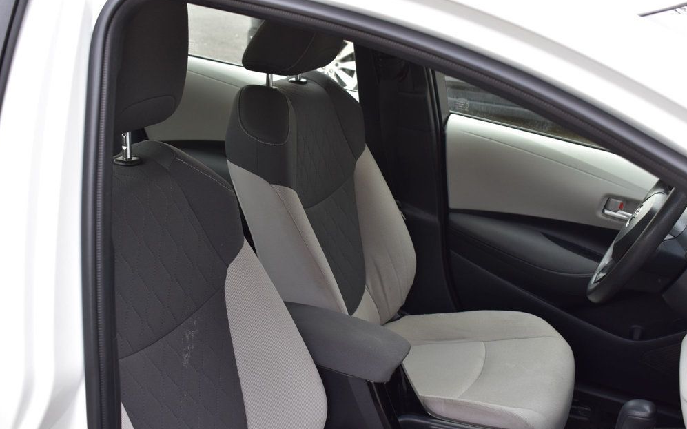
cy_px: 228
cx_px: 336
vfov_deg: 28.3
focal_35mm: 46
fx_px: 852
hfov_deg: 43.9
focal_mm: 29
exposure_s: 1/25
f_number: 7.1
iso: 400
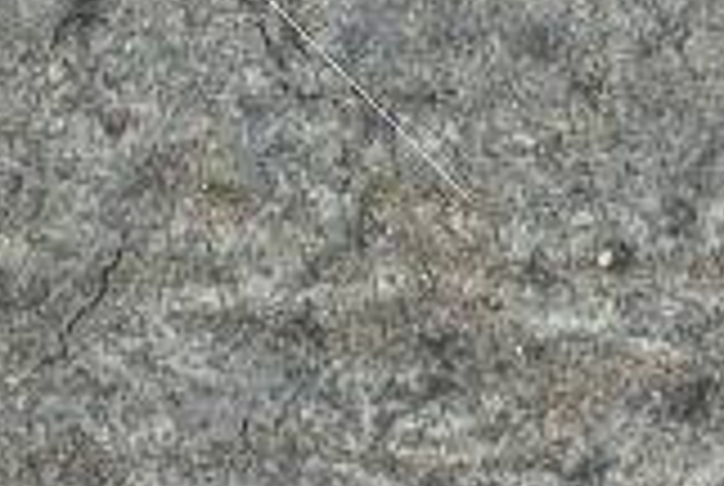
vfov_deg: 3.2
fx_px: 8503
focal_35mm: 422
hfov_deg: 4.8
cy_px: -1262
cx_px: 1668
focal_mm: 35
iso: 200
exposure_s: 1/50
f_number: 18
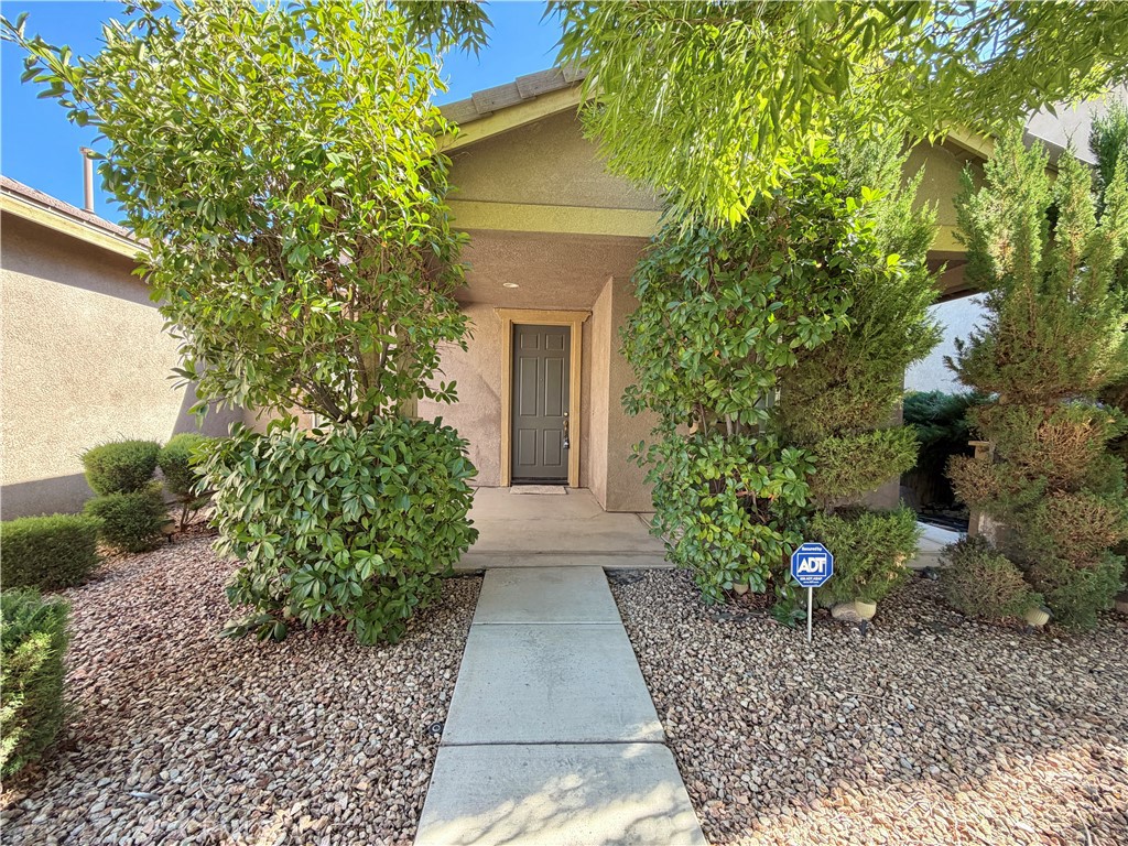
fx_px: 456
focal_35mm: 14
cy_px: 423
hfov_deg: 102.1
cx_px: 564
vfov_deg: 85.7
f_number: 2.2
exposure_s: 1/121
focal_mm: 2.22
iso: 80
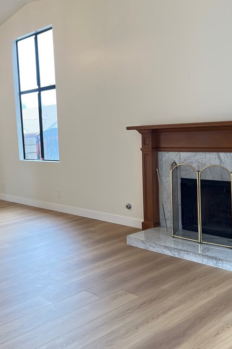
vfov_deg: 49.6
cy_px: 173
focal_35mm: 39
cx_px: 57
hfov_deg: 33.5
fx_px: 377
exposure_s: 1/121
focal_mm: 5.7
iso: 64
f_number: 1.5
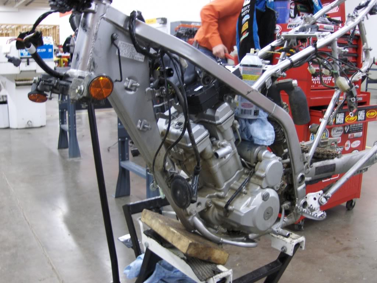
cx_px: 188
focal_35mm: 35
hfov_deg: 52.6
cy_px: 142
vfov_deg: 40.7
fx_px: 381
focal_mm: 7.5
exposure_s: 1/10.9
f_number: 2.8
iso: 200
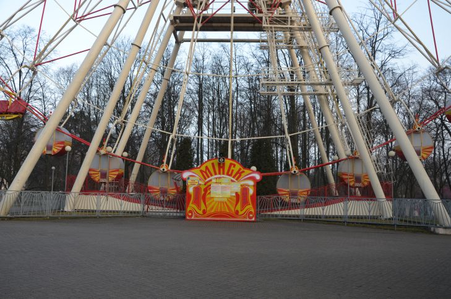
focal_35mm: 32
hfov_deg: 59.6
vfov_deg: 41.5
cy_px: 150
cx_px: 226
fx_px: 394
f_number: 5.6
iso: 360
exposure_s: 1/125
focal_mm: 21
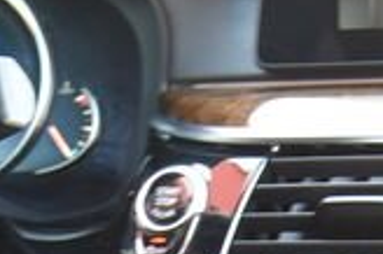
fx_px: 2529
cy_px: 468
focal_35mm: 238
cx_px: 184
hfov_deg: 8.7
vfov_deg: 5.7
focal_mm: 38
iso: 500
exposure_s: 1/15
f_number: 4
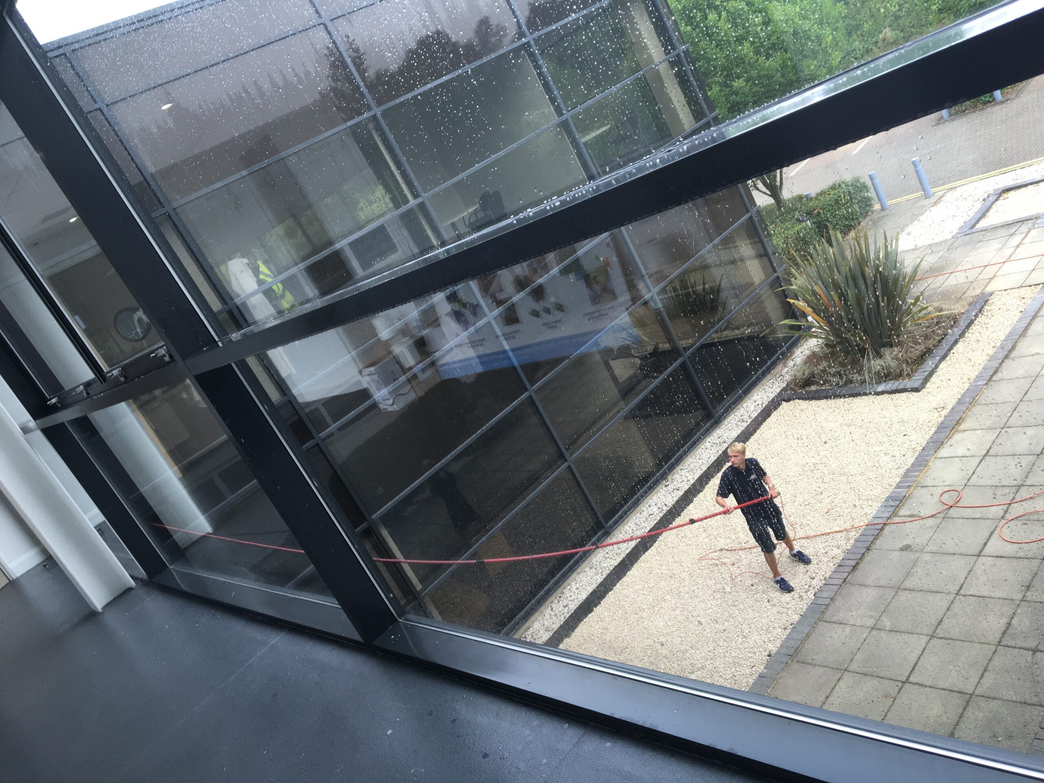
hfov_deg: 61.7
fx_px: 875
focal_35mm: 29
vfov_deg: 48.2
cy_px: 392
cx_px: 522
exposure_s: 1/100
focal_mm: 4.15
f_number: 2.2
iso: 40
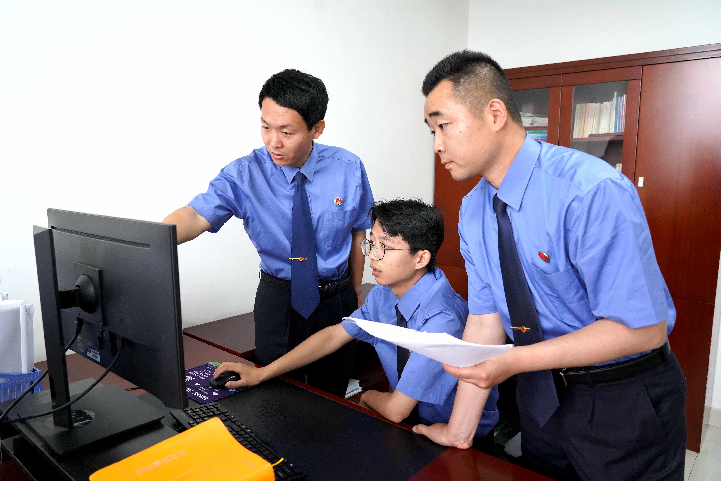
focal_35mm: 26
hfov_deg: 69.4
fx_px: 521
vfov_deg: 49.6
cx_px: 360
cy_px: 240
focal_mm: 26
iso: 4000
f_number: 5
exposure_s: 1/200
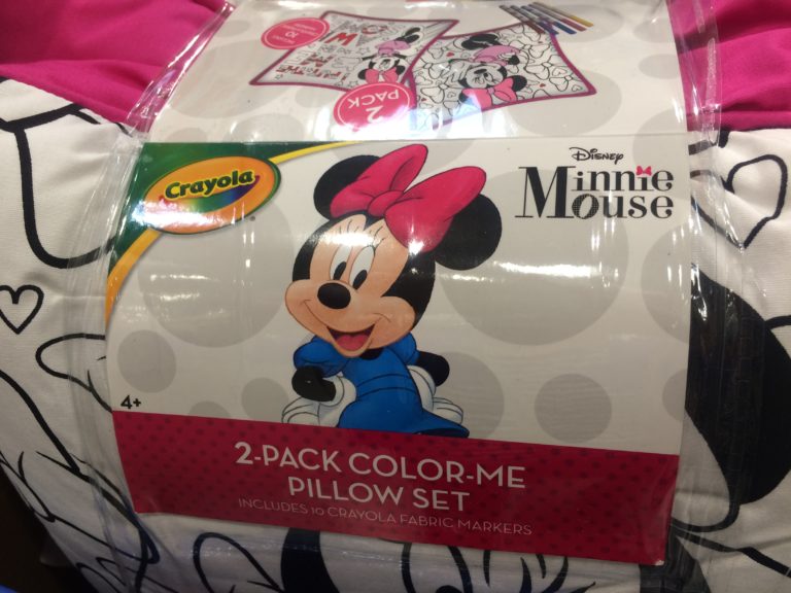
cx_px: 396
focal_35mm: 29
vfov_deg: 48.2
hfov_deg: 61.7
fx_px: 663
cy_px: 296
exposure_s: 1/30
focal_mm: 4.15
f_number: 2.2
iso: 40
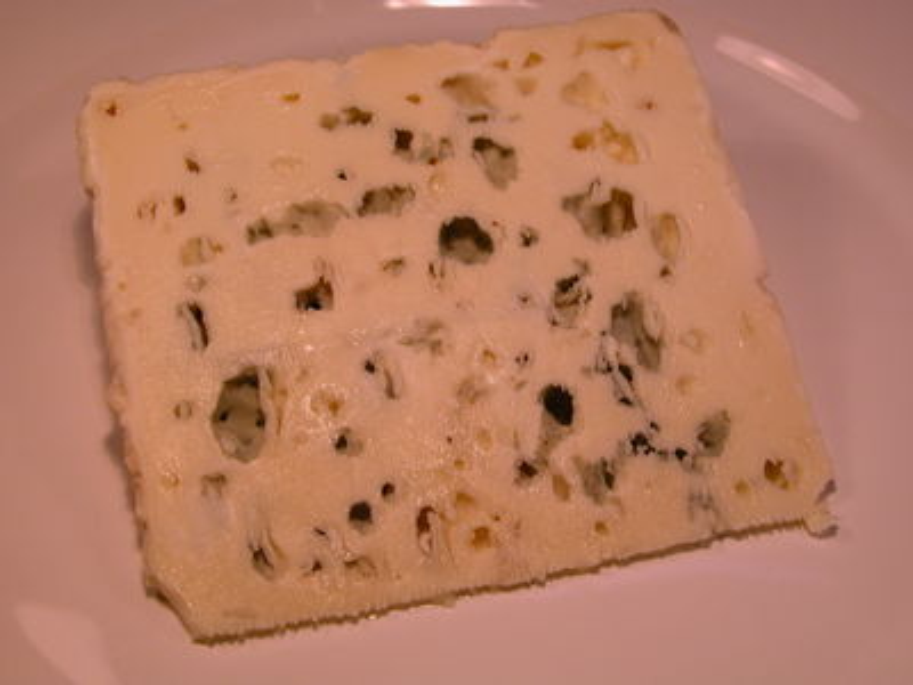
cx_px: 456
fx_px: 1319
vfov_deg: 29.1
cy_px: 342
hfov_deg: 38.2
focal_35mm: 50
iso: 100
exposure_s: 1/168
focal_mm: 12.7
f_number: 4.3
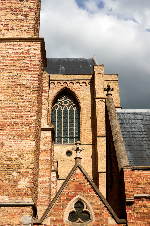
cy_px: 113
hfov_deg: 25.1
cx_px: 75
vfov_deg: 36.9
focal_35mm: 54
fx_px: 338
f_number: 8
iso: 100
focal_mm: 19.84
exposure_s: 1/500
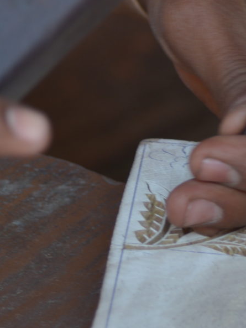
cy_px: 251
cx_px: 221
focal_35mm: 685
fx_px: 6488
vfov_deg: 2.9
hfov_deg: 2.2
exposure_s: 1/30
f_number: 4.8
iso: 100
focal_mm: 110
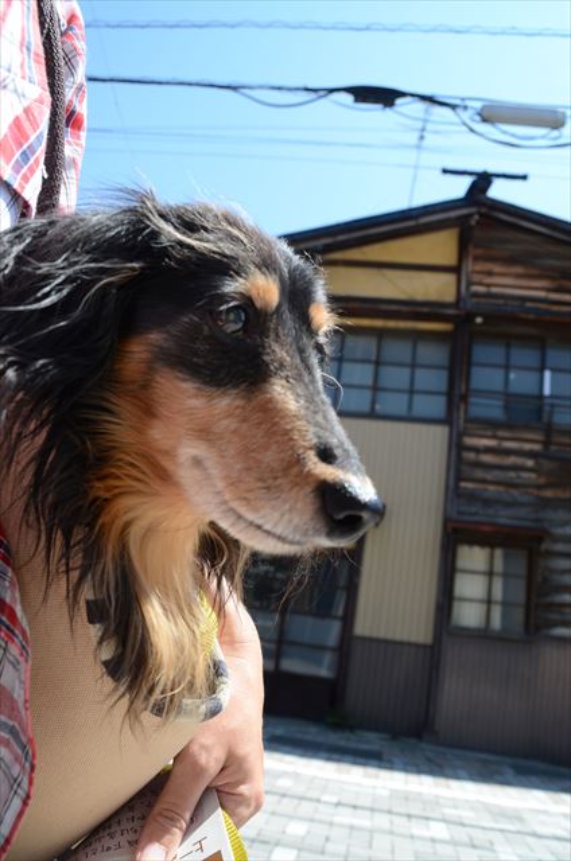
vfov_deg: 67.5
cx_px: 286
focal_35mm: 27
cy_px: 430
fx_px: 645
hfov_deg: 47.7
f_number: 8
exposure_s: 1/400
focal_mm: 18
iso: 250
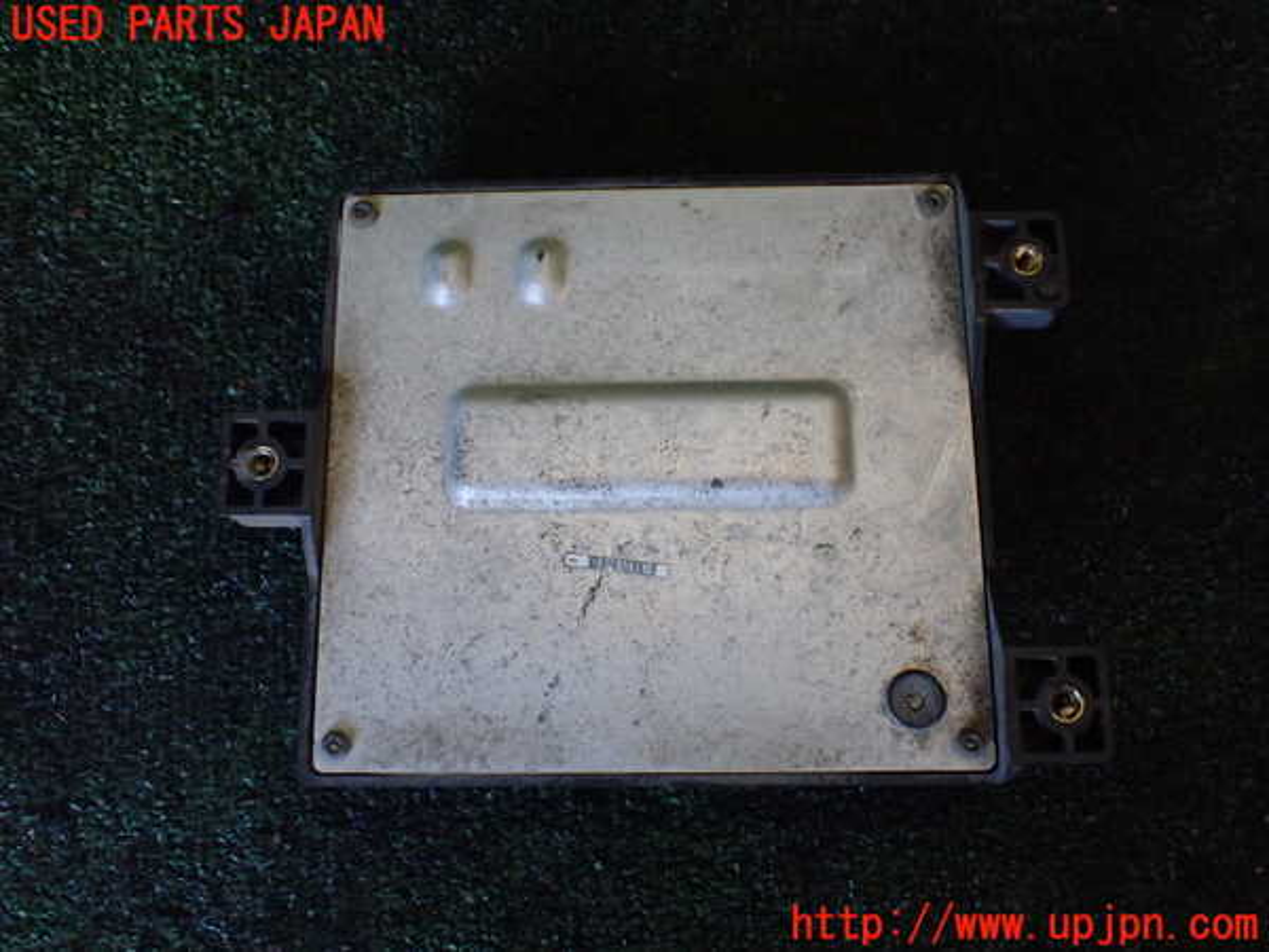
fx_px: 1100
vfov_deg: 46.8
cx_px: 634
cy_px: 476
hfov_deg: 60.0
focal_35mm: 30
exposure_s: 1/125
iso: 640
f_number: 2.3
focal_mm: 5.4
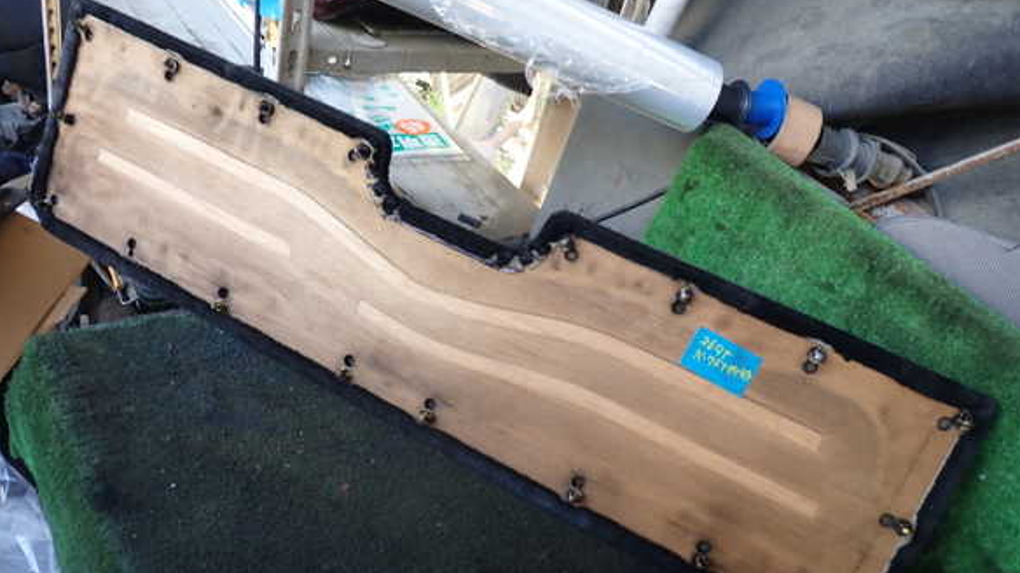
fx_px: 757
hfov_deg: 67.9
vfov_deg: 41.4
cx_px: 507
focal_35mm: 28
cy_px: 274
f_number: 2
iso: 125
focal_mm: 4.5
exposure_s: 1/60
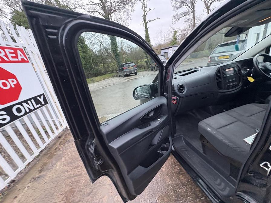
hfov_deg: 102.1
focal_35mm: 14
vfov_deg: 85.7
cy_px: 102
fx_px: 110
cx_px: 136
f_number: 2.2
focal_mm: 2.22
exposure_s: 1/60
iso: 320
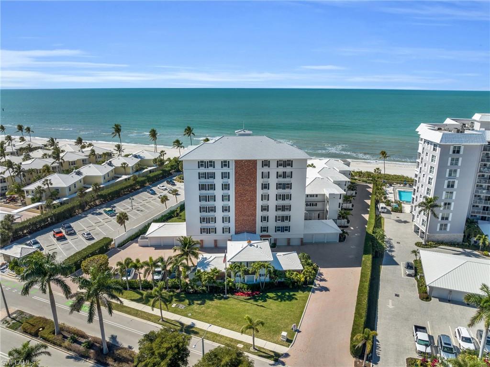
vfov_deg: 56.7
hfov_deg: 71.6
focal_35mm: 24
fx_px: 339
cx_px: 245
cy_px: 184
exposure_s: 1/80
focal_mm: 12.29
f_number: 4
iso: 100
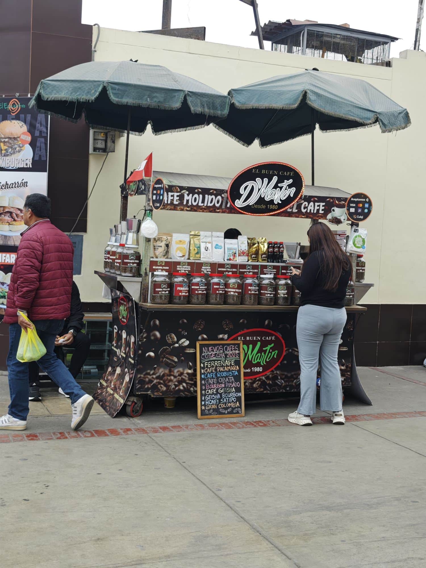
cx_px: 213
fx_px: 755
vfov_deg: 41.2
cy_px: 284
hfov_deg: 31.5
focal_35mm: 46
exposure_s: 1/2000
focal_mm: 8.72
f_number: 2
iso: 200
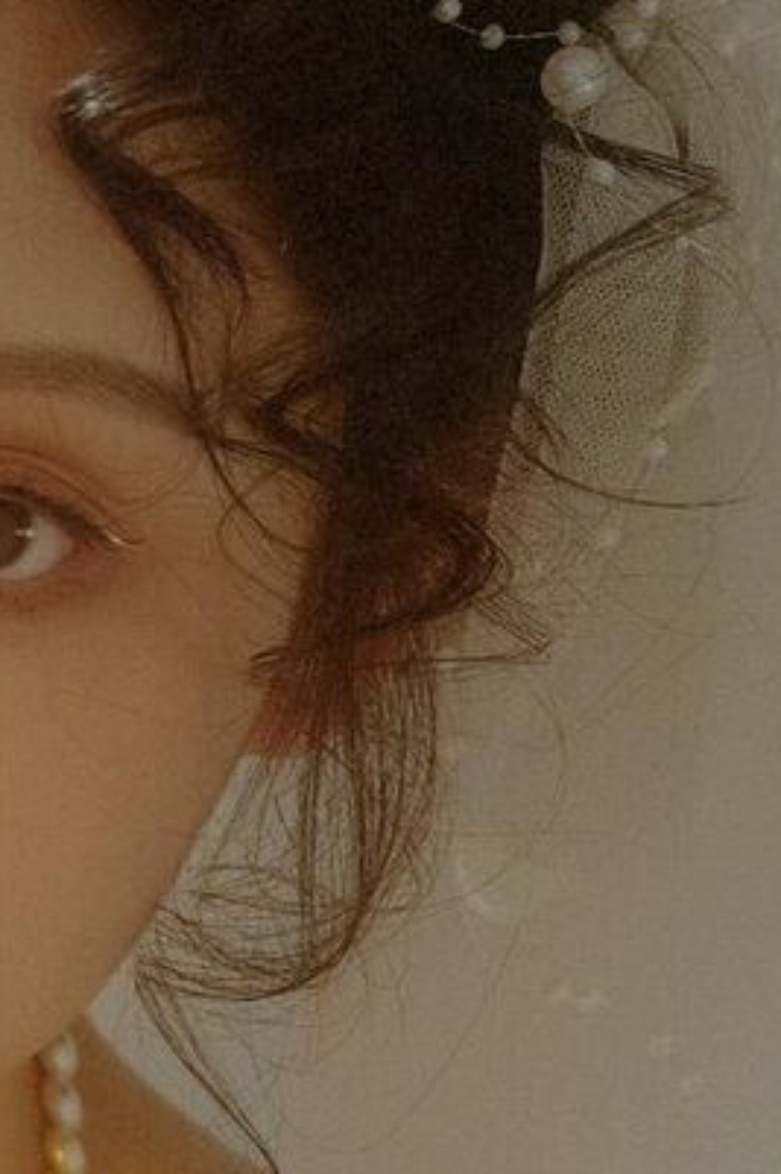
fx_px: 7165
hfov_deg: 6.2
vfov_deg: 9.2
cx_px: -88
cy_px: 1629
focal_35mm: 220
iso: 800
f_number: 2.8
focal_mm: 37.6
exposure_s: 1/250
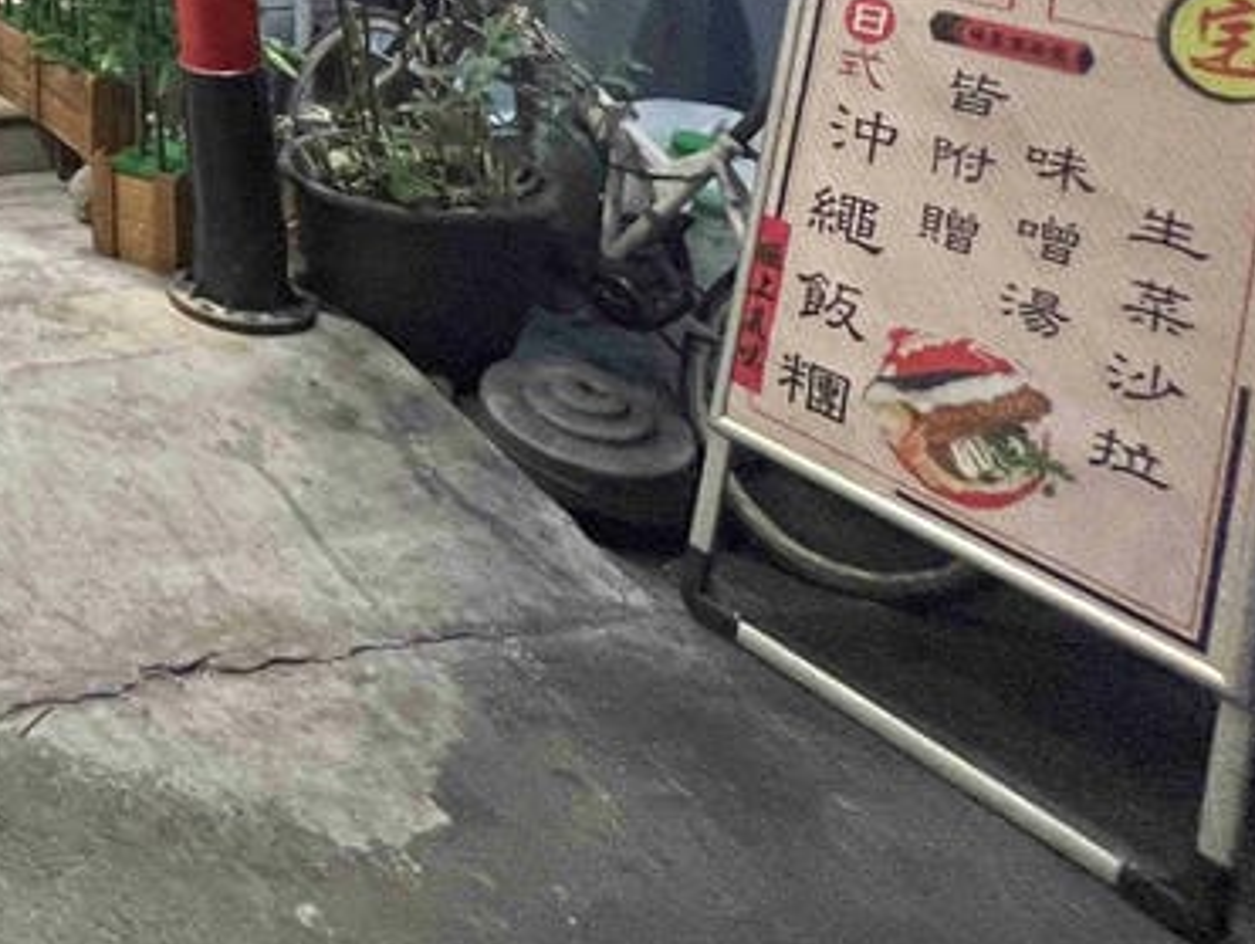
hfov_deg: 30.2
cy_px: -392
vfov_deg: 26.8
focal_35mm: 42
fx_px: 1524
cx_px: -538
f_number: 1.8
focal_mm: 1.57
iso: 160
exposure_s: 1/60
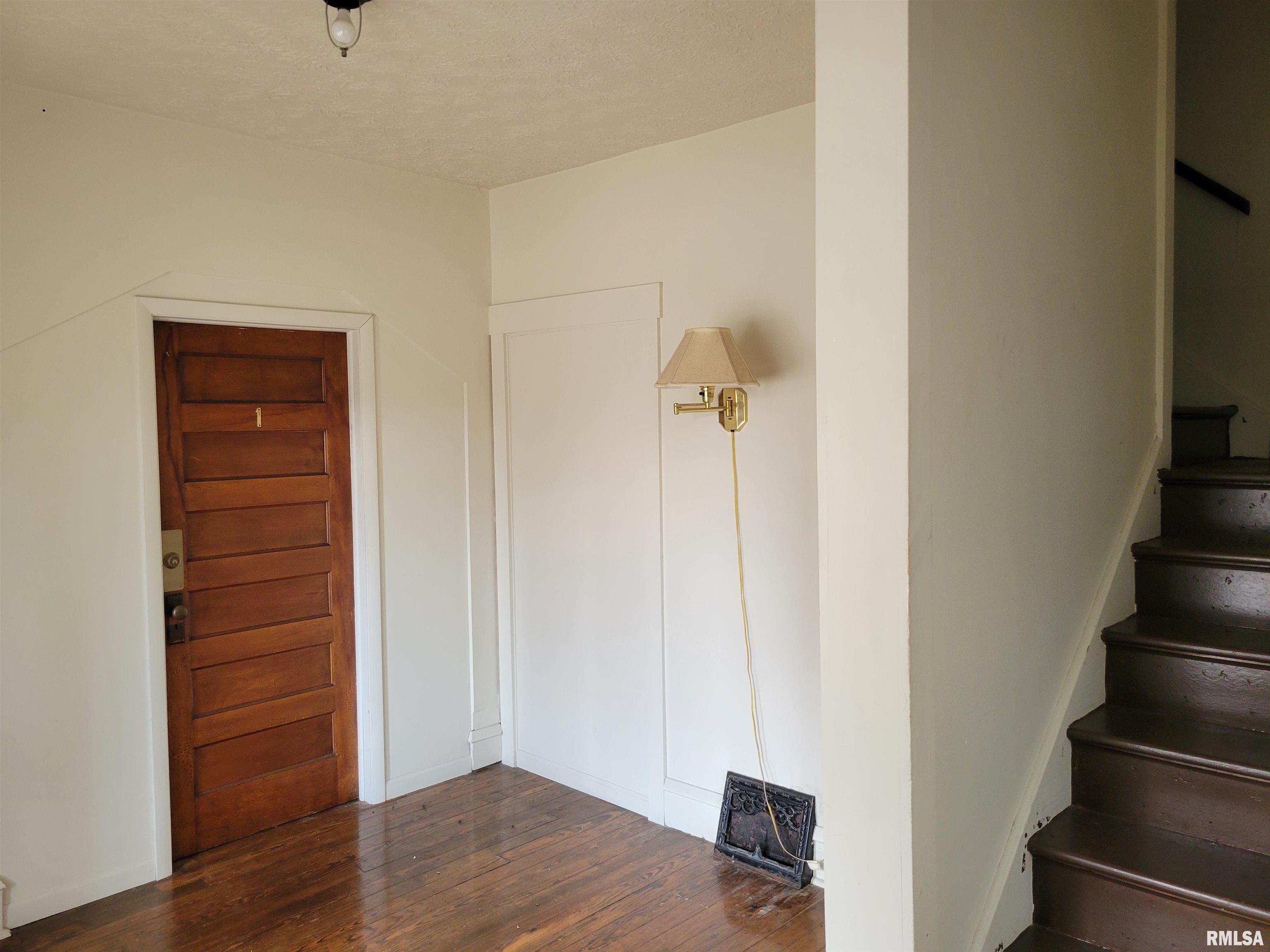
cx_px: 635
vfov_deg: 53.1
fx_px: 954
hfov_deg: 67.3
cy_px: 476
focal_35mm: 26
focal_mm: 5.4
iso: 200
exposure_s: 1/120
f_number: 1.8
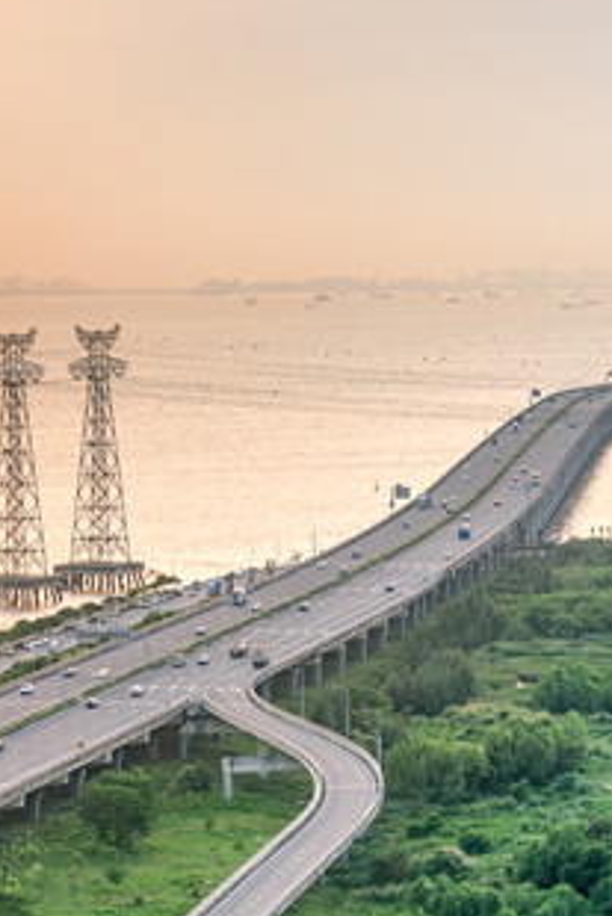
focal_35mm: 174
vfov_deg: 11.8
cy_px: 523
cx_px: 340
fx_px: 4432
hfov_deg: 7.9
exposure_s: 1/25
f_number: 11
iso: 100
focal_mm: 90
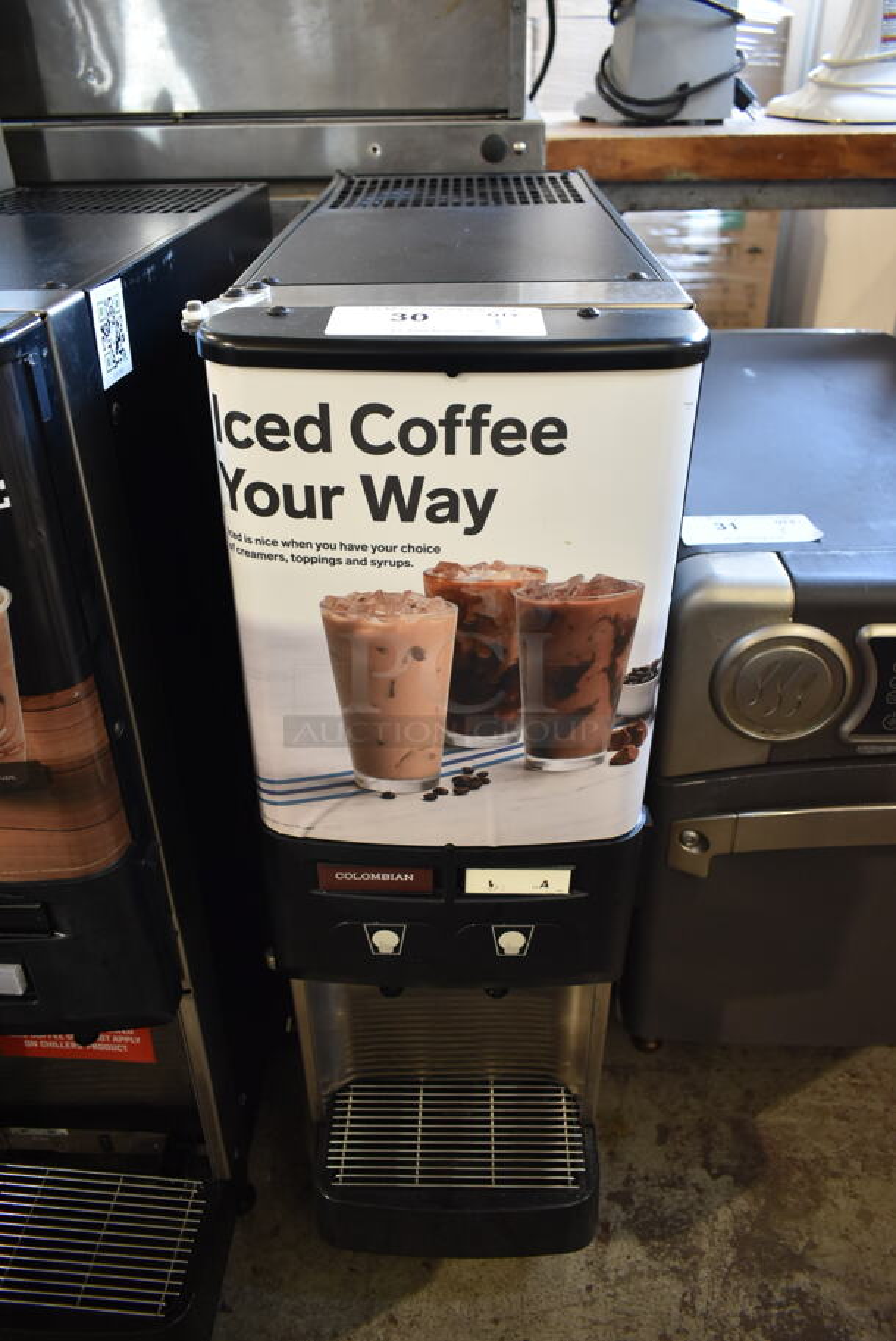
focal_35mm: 27
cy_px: 670
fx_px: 1006
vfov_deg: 67.3
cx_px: 448
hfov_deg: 48.0
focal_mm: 18
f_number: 3.5
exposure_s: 1/30
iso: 1000
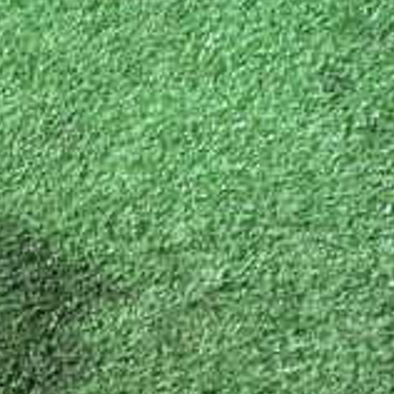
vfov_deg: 20.1
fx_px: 1082
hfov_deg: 17.1
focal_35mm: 84
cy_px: 15
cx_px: -309
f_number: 2
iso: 200
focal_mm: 4.5
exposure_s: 1/60
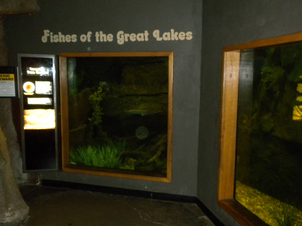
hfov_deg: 50.1
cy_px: 113
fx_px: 323
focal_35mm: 37
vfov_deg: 38.7
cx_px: 151
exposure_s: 1/4
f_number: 3.5
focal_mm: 6.6
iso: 400
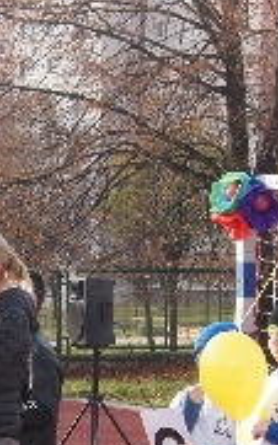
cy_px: 459
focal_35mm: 178
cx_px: -133
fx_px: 2156
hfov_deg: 7.3
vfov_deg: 11.7
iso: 200
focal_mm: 35
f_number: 11
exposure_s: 1/160
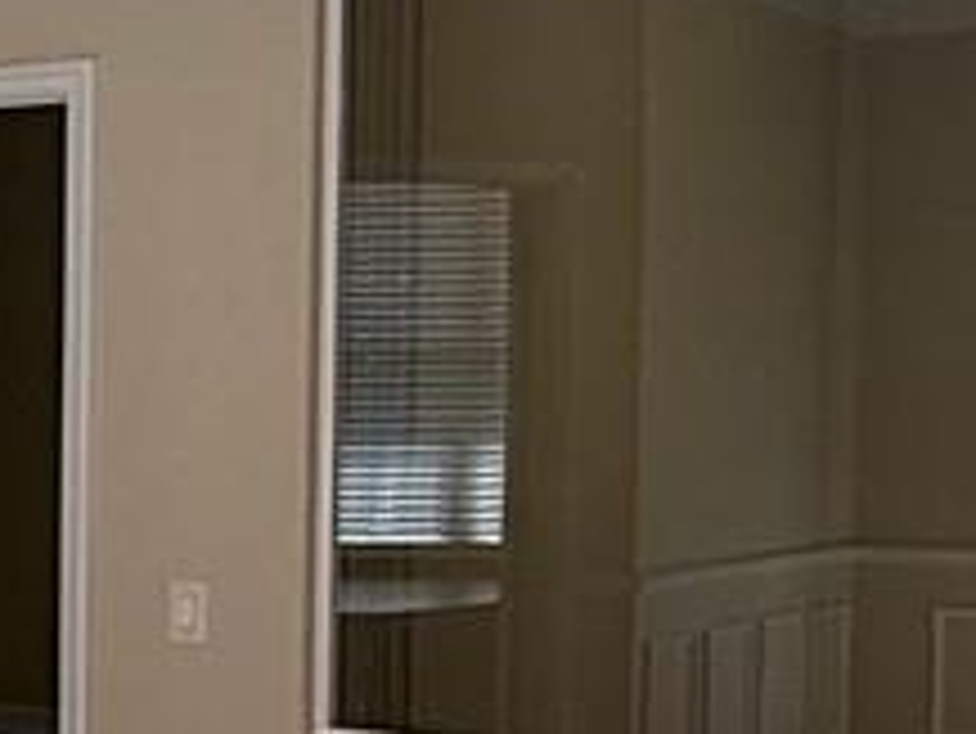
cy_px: 486
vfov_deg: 14.4
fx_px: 2906
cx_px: -891
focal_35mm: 103
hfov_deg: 15.7
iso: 50
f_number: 2.2
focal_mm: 2.22
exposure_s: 1/99
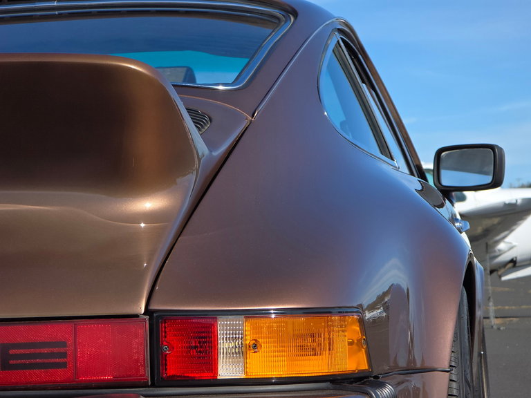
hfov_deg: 17.1
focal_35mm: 115
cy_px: 199
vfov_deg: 12.9
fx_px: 1764
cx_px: 266
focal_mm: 18.6
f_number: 3.4
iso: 64
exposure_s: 1/1167
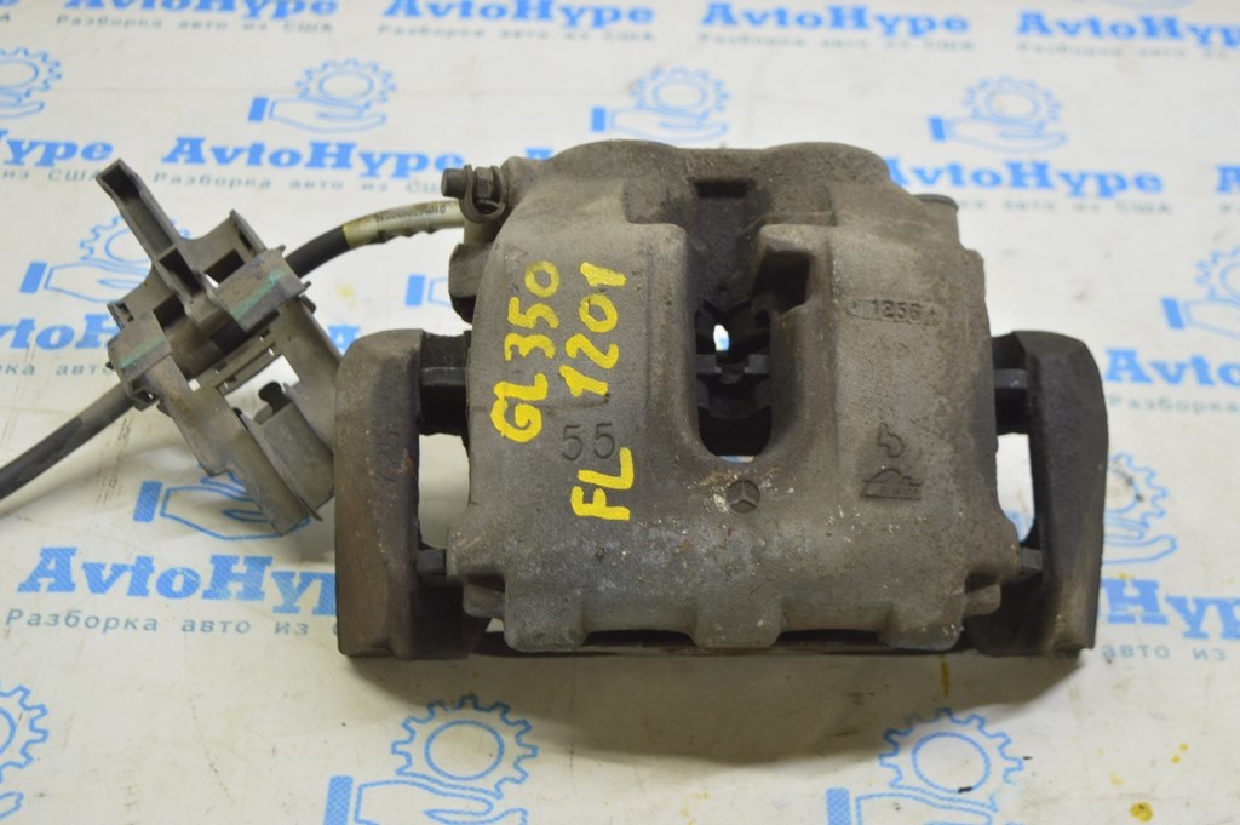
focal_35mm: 57
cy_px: 412
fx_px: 1962
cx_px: 620
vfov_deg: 23.7
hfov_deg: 35.1
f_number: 5.6
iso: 400
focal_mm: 38
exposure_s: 1/20
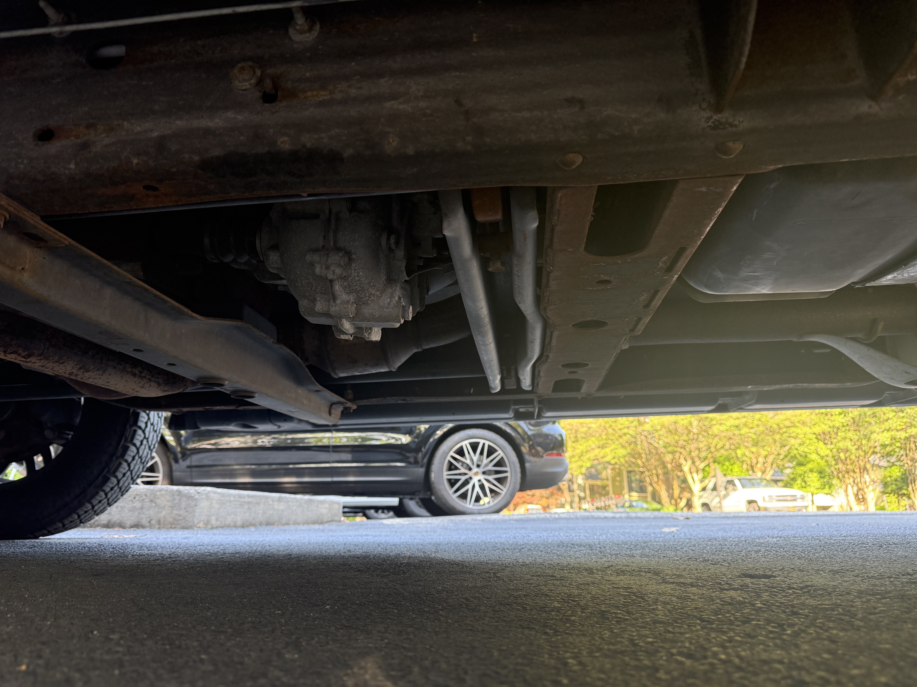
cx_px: 458
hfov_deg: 71.6
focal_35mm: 24
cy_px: 344
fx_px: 636
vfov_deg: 56.8
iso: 200
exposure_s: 1/72
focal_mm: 6.76
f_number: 1.78
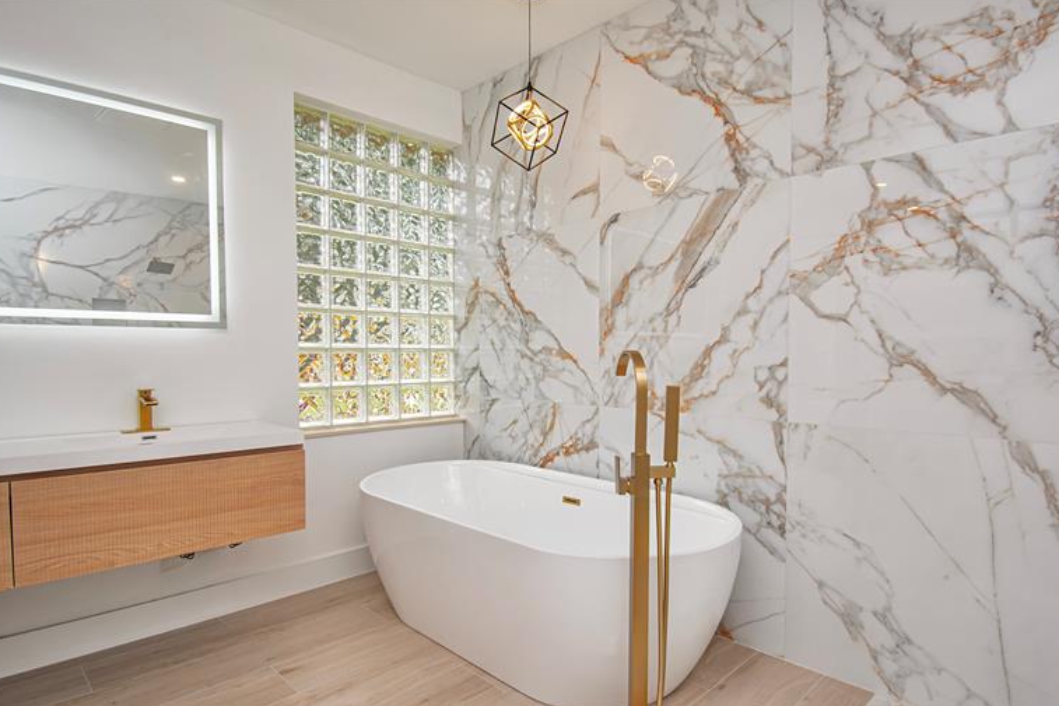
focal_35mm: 19
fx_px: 559
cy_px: 368
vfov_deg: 64.6
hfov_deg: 86.9
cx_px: 540
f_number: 5.6
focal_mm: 12
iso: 280
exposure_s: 1/125
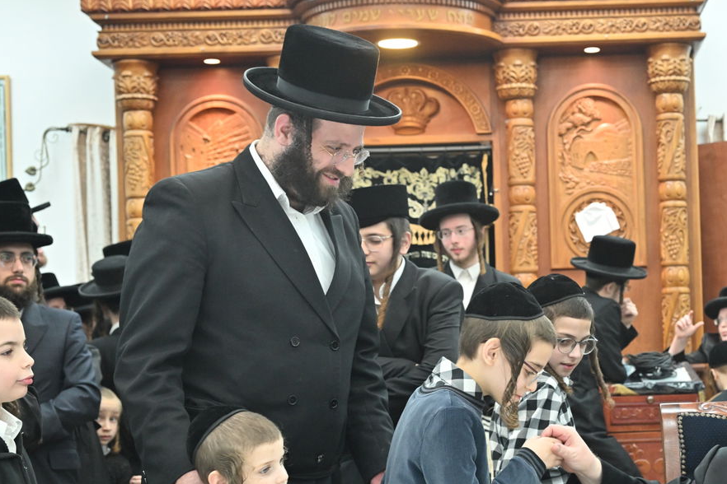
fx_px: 1474
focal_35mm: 73
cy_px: 362
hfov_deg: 27.3
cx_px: 547
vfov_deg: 18.6
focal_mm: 46
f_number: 5.6
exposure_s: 1/200
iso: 2000
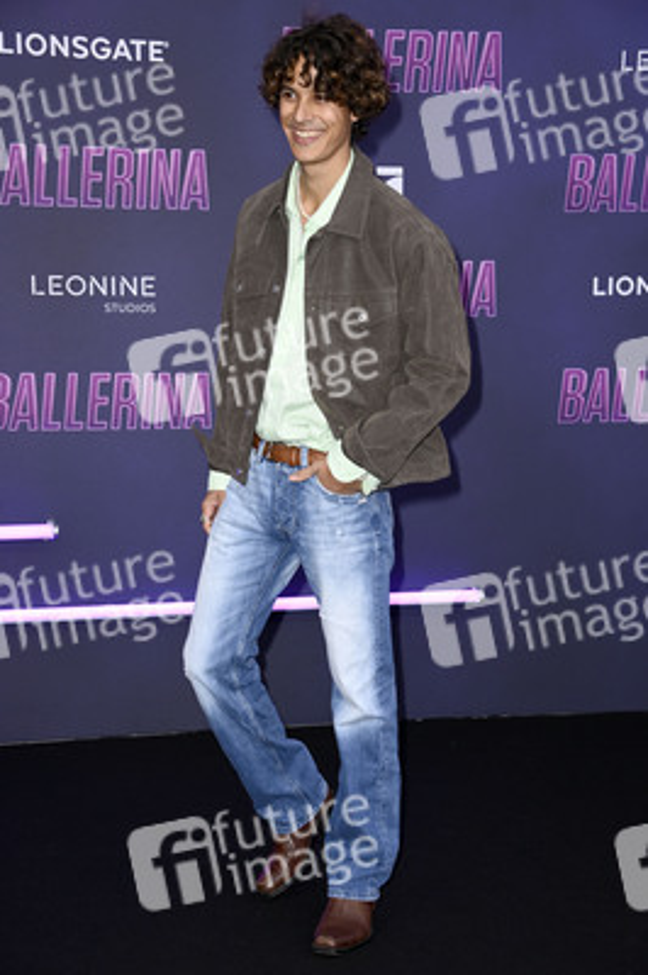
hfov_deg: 20.0
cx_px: 324
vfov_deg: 29.7
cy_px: 488
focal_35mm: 68
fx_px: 1839
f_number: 5.6
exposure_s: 1/250
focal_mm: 68
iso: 400
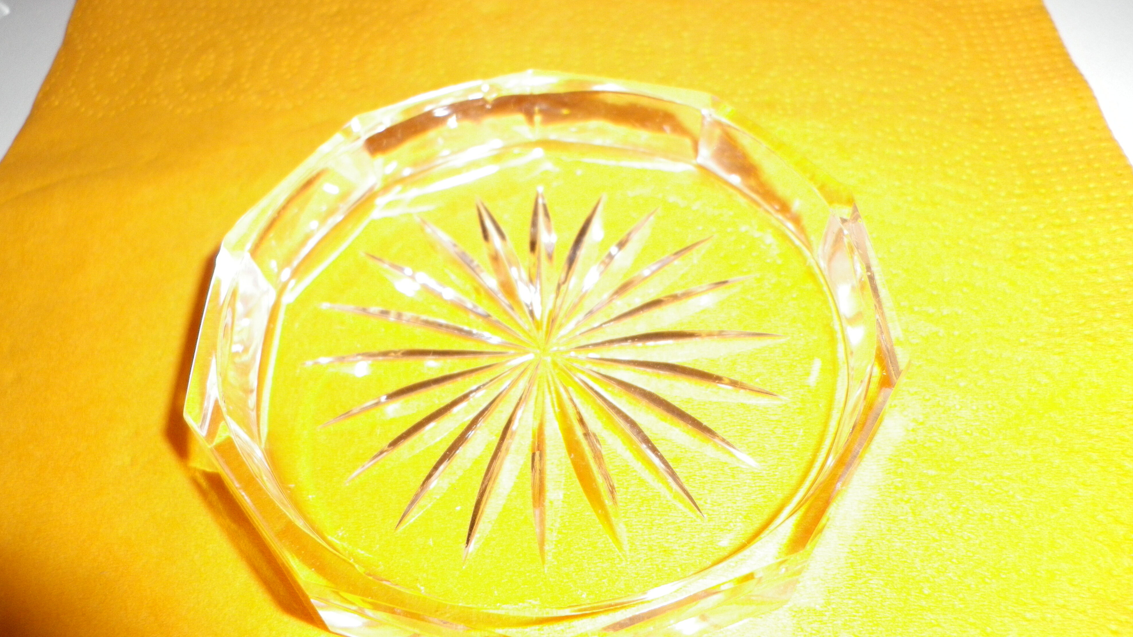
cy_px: 385
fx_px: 931
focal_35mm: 31
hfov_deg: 62.6
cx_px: 566
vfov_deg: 37.6
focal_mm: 4.9
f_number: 2.6
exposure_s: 1/60
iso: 125
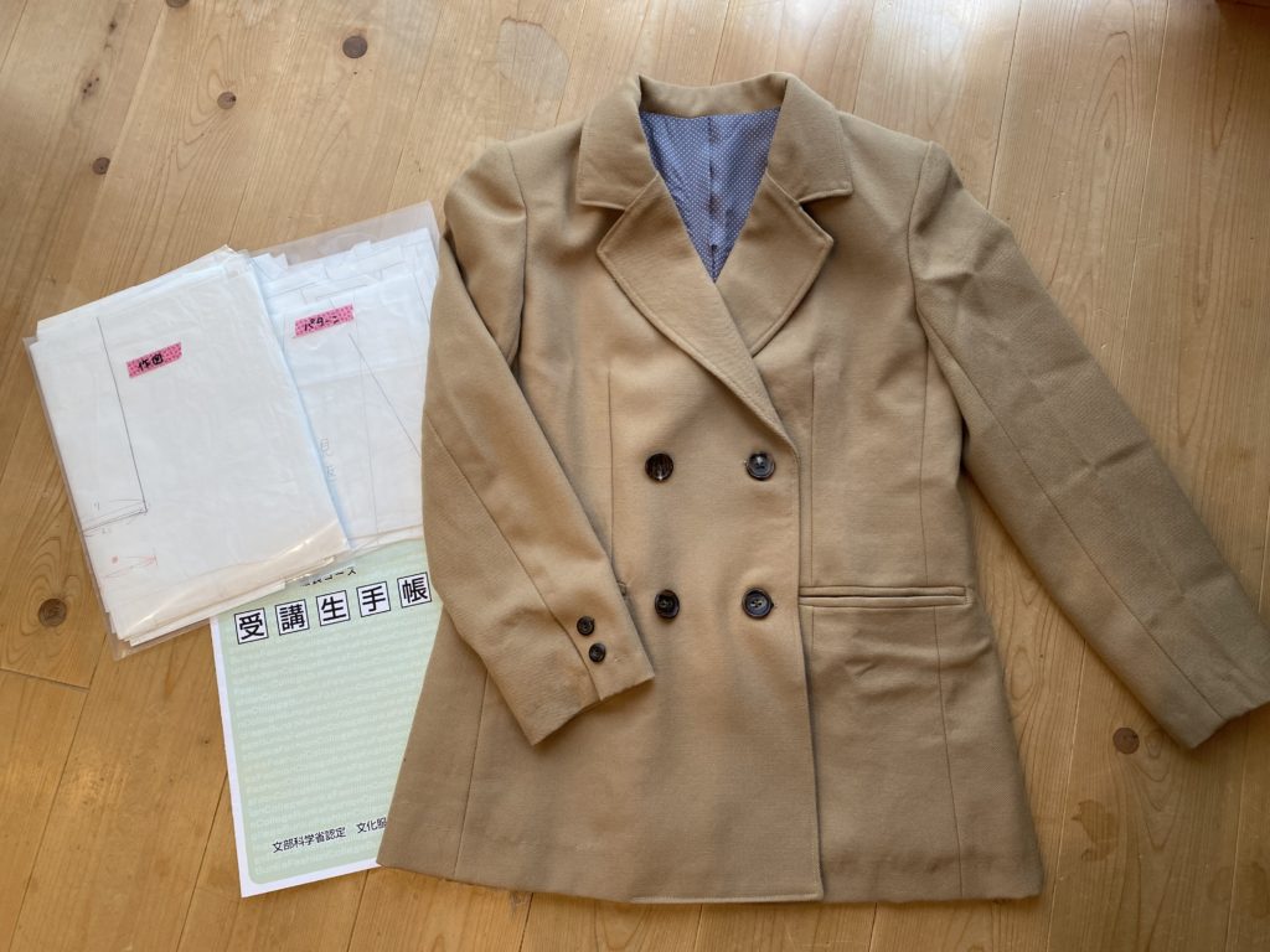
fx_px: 954
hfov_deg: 67.3
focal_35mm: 26
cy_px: 476
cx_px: 635
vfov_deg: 53.1
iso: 64
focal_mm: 4.25
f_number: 1.8
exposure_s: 1/122
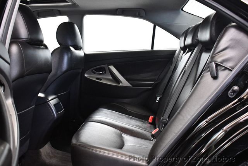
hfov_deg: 48.4
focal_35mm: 40
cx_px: 124
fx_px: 276
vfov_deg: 33.5
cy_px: 83
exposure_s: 1/80
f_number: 3.8
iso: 3200
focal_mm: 20
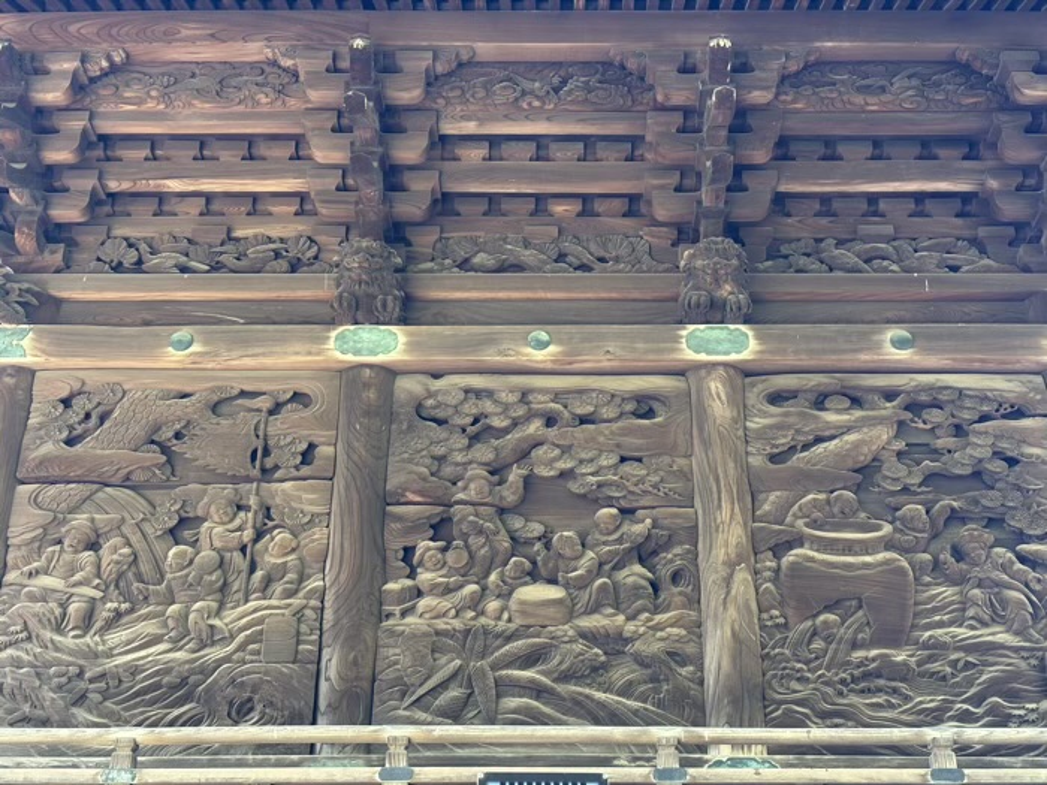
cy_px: 392
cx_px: 524
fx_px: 1573
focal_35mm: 52
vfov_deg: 28.0
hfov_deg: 36.8
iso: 80
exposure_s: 1/60
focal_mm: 5.96
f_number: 1.6
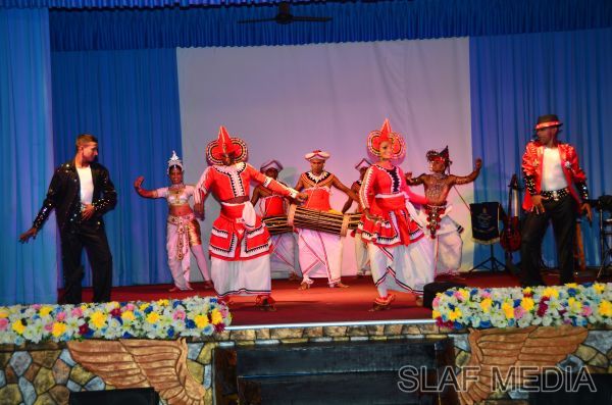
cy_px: 202
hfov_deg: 37.0
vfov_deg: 24.9
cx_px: 306
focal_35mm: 54
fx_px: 916
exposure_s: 1/60
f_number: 5
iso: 400
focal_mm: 36
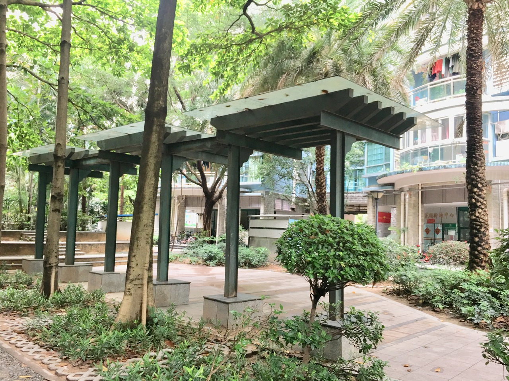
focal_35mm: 29
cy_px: 190
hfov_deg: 61.7
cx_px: 254
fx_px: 426
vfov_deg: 48.2
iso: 40
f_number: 2.2
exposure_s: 1/17
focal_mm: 4.15
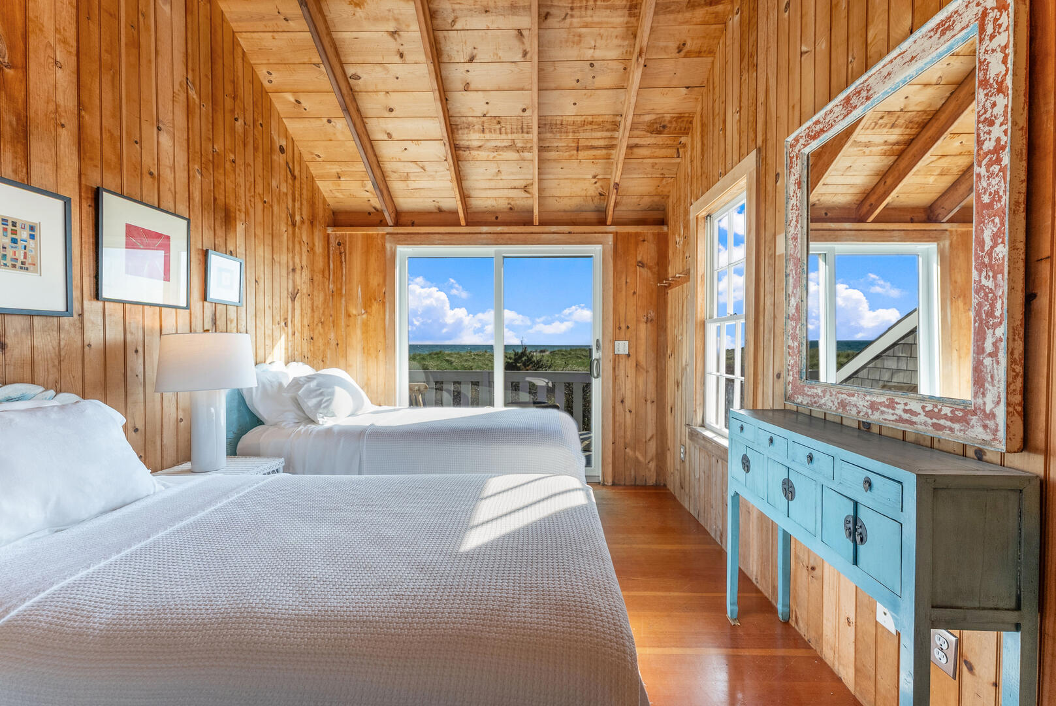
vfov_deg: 81.3
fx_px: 411
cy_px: 353
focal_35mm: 14
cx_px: 528
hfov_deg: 104.2
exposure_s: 1/60
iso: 250
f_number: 8
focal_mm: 14
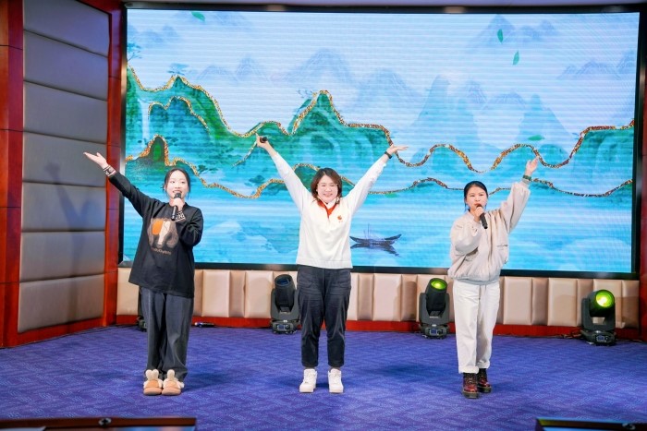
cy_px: 216
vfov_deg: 31.2
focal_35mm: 43
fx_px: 773
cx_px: 324
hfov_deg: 45.4
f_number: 2.8
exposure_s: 1/320
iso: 400
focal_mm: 43
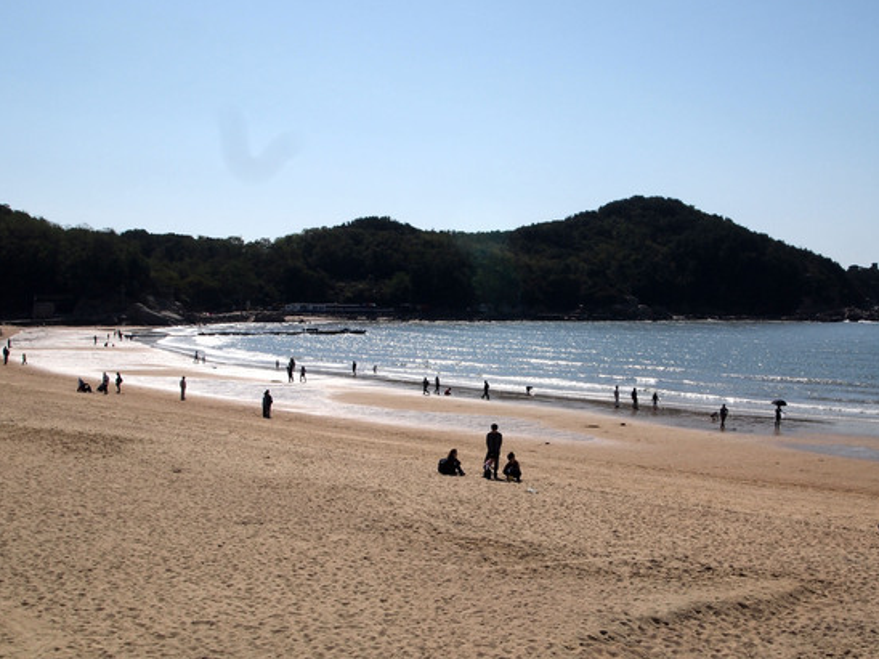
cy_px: 349
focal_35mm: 46
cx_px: 521
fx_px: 1168
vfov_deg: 31.5
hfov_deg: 41.1
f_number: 11
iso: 200
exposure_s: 1/640
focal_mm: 18
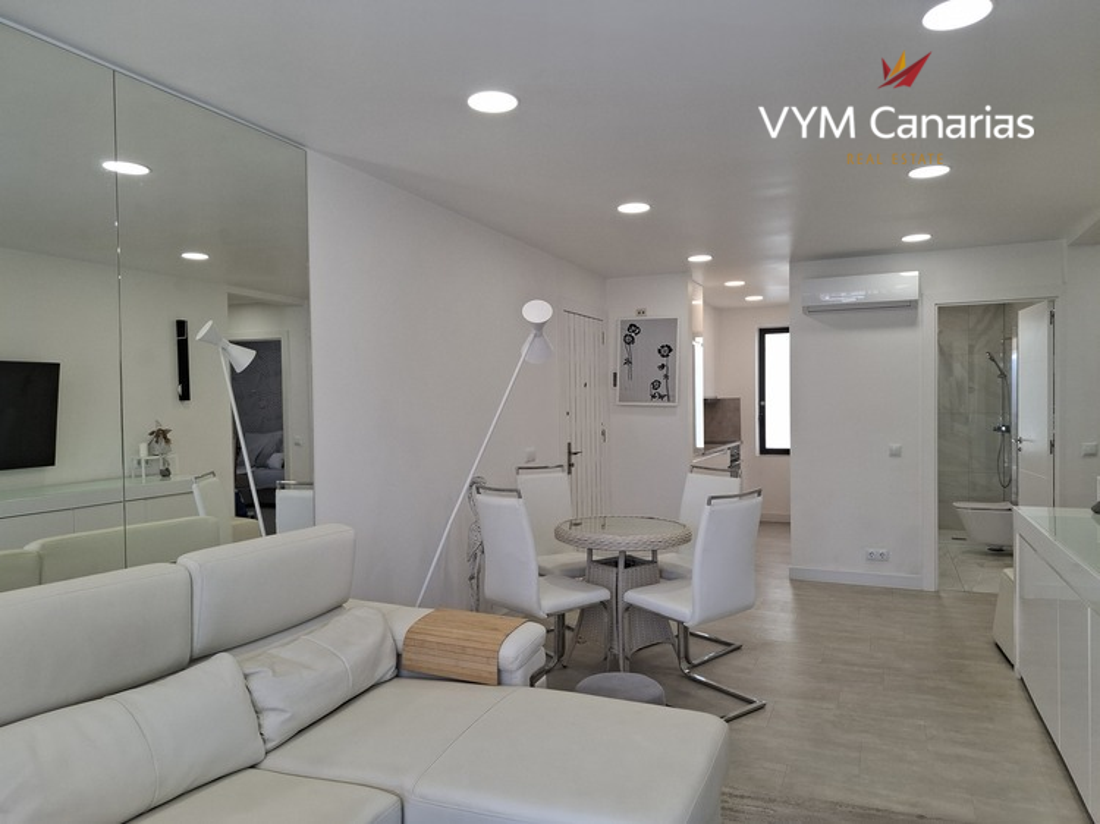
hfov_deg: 73.9
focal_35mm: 23
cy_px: 412
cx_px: 550
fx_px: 731
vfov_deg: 58.9
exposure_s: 1/116
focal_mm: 5.54
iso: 50
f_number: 1.8
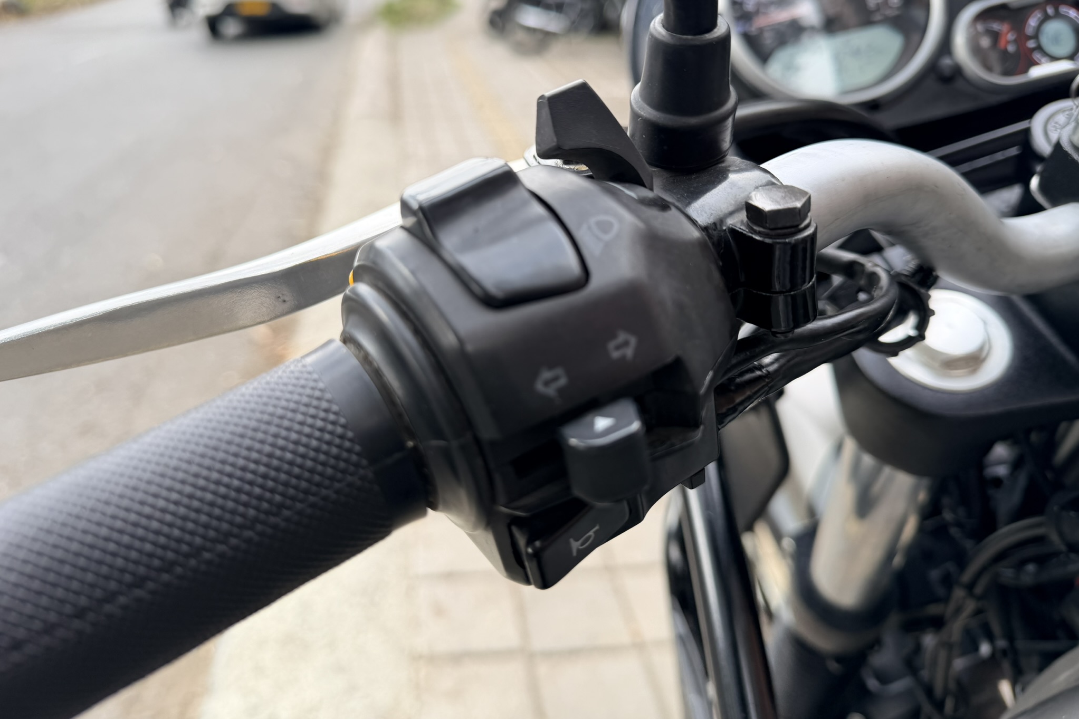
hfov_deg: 71.5
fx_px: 749
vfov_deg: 51.2
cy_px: 321
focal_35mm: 25
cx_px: 540
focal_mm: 6.76
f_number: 1.78
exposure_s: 1/353
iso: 80
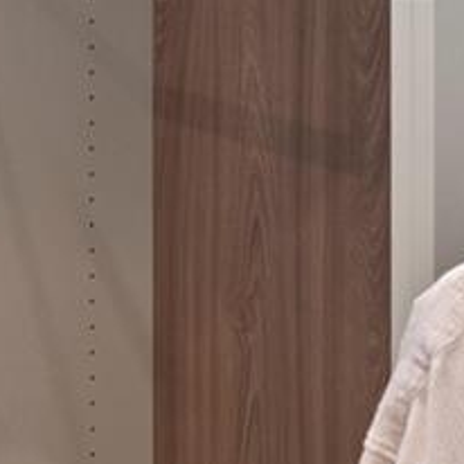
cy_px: -179
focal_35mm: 99
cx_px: -788
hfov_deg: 12.1
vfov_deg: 16.4
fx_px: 1501
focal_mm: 15
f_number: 9
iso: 200
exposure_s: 1/1.25
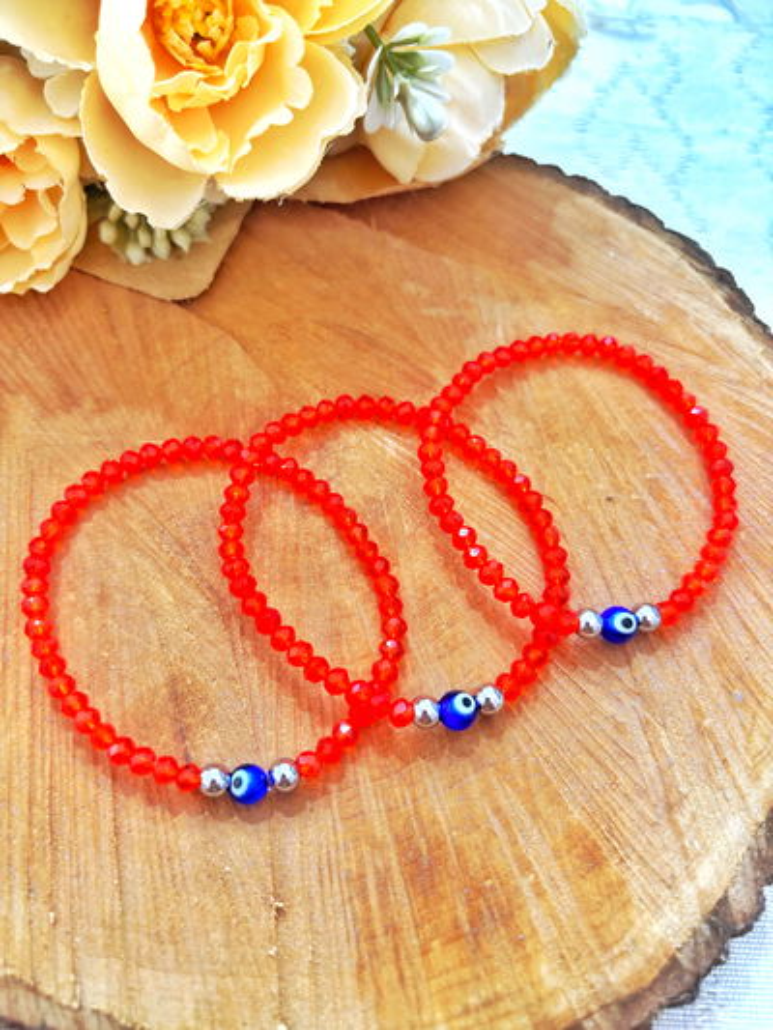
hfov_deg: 53.1
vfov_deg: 67.3
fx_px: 774
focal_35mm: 26
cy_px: 515
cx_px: 386
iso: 100
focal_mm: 5.96
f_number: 1.6
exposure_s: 1/50
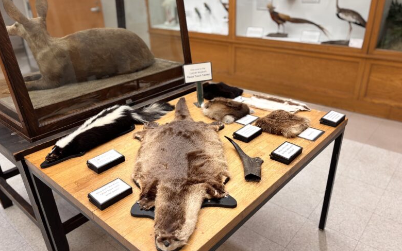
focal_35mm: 28
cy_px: 135
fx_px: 307
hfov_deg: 66.5
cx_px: 202
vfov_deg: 44.5
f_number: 1.6
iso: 160
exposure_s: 1/60
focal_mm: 5.96
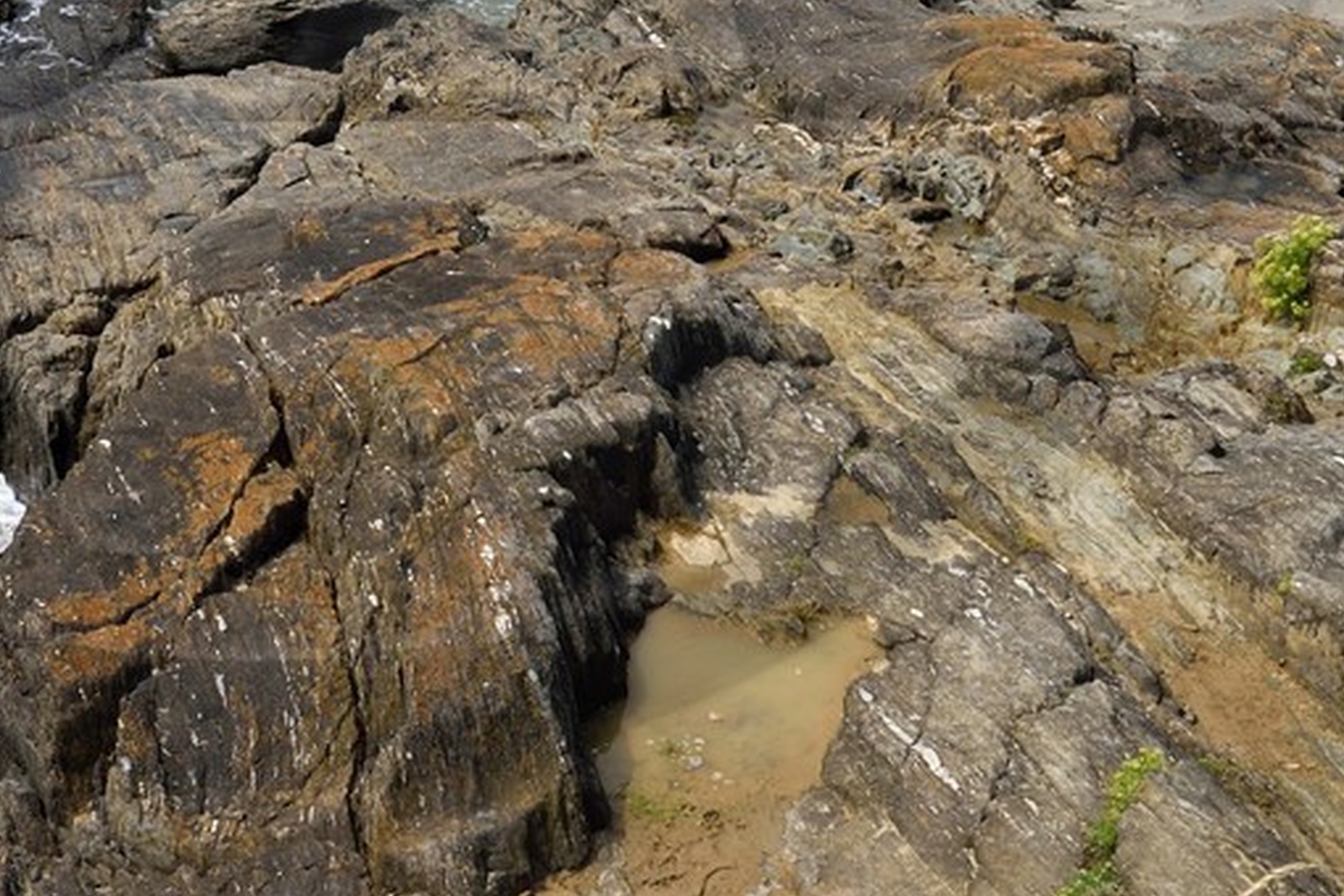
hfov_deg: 21.4
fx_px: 3509
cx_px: 253
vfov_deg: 13.9
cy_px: -306
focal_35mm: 94
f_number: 13
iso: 200
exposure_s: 1/320
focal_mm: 30
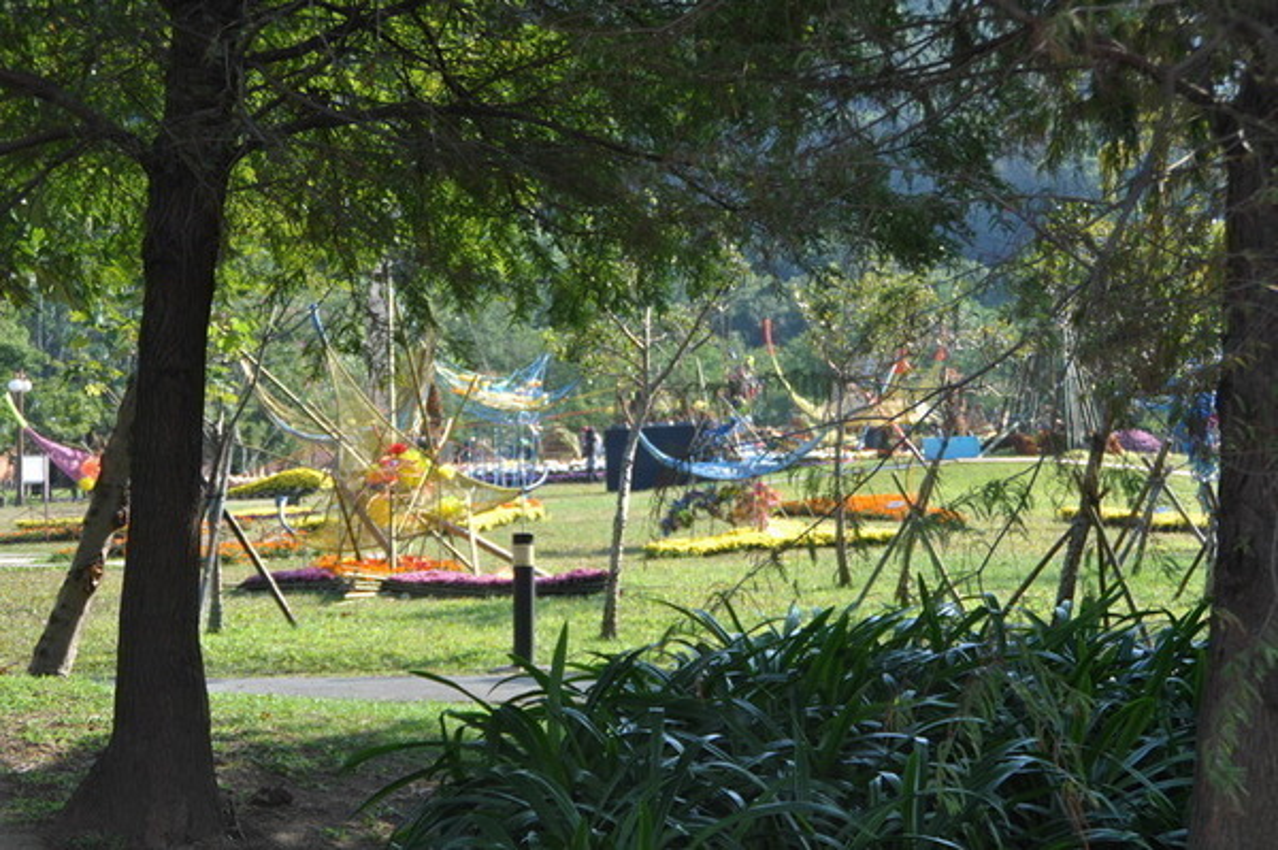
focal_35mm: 84
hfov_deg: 24.2
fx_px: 2979
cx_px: 639
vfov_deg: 16.2
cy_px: 425
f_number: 5
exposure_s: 1/200
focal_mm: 56
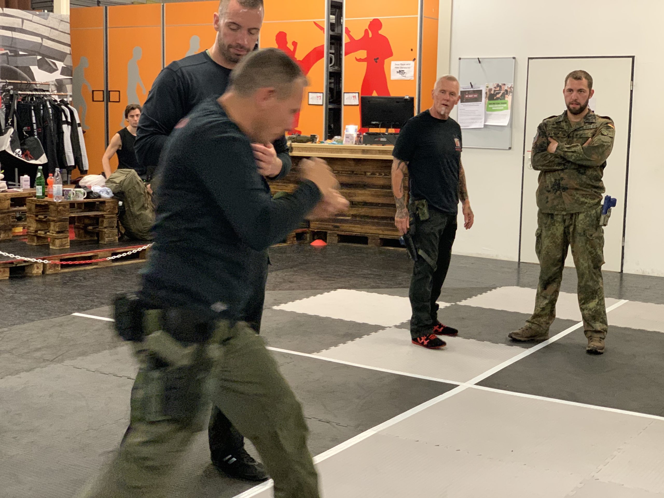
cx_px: 332
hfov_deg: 36.8
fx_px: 997
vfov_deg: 28.0
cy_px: 249
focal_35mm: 52
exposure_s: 1/50
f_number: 2.4
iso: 400
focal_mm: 6
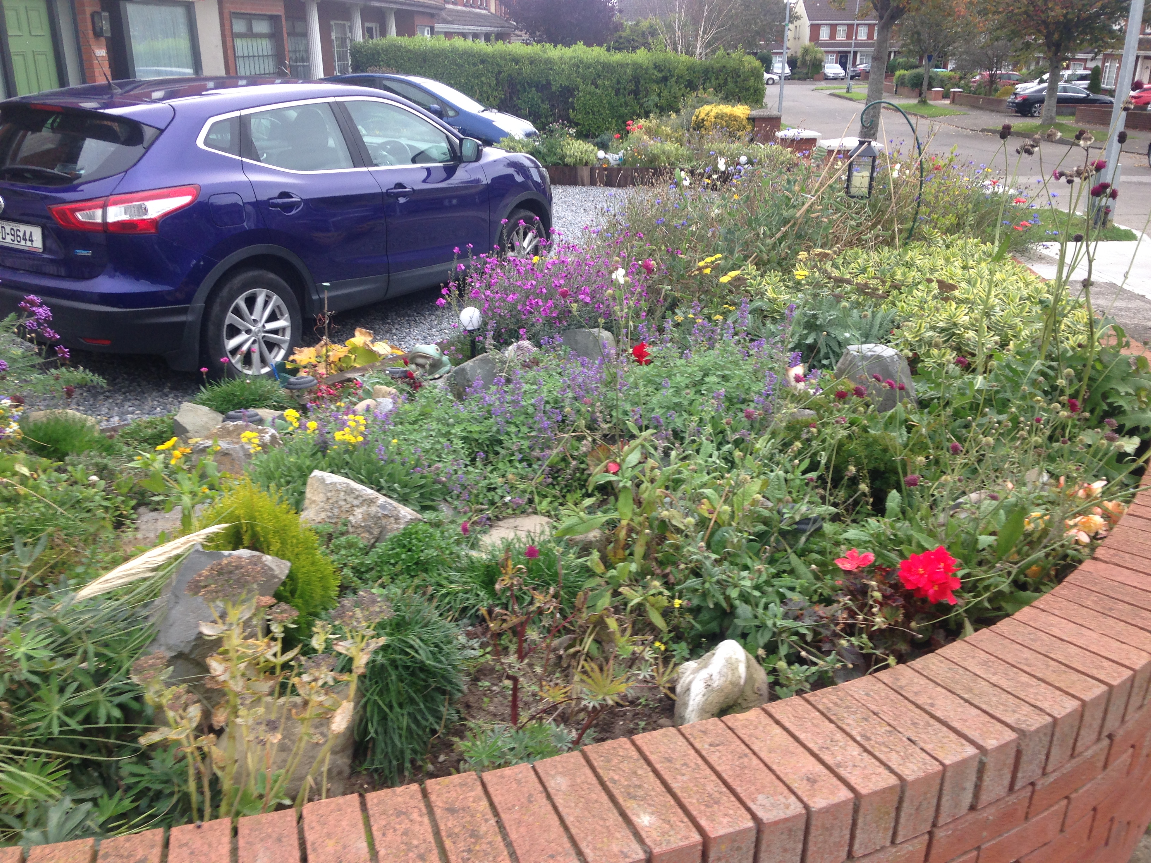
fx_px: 1097
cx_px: 576
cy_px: 432
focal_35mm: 33
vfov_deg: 42.9
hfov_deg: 55.4
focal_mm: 4.12
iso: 50
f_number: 2.4
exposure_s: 1/146
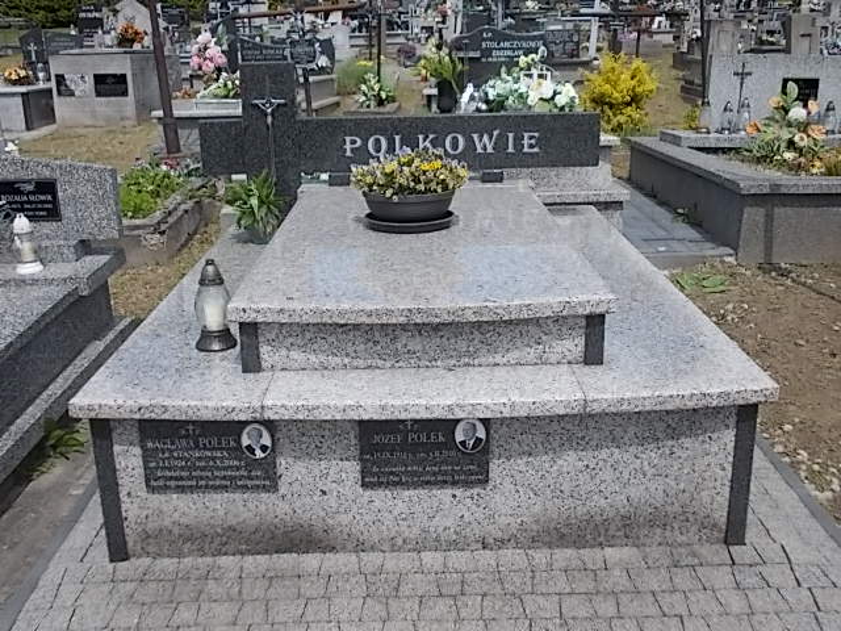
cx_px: 420
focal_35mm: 38
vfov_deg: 37.7
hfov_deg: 49.0
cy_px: 316
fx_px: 923
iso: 80
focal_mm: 5.3
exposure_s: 1/250
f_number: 6.2
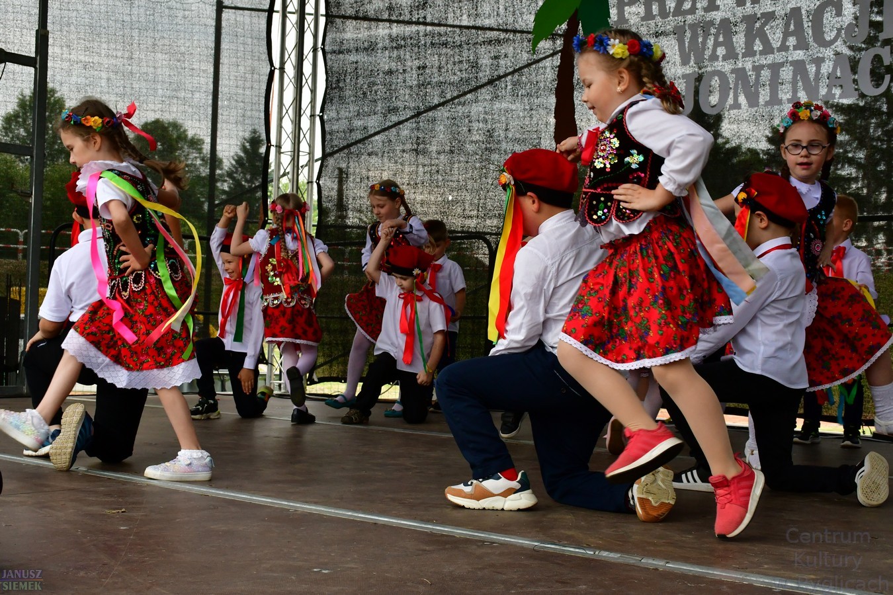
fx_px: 1191
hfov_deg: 41.1
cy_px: 298
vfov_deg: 28.1
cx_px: 446
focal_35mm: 48
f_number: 9
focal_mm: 32
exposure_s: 1/320
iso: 1250
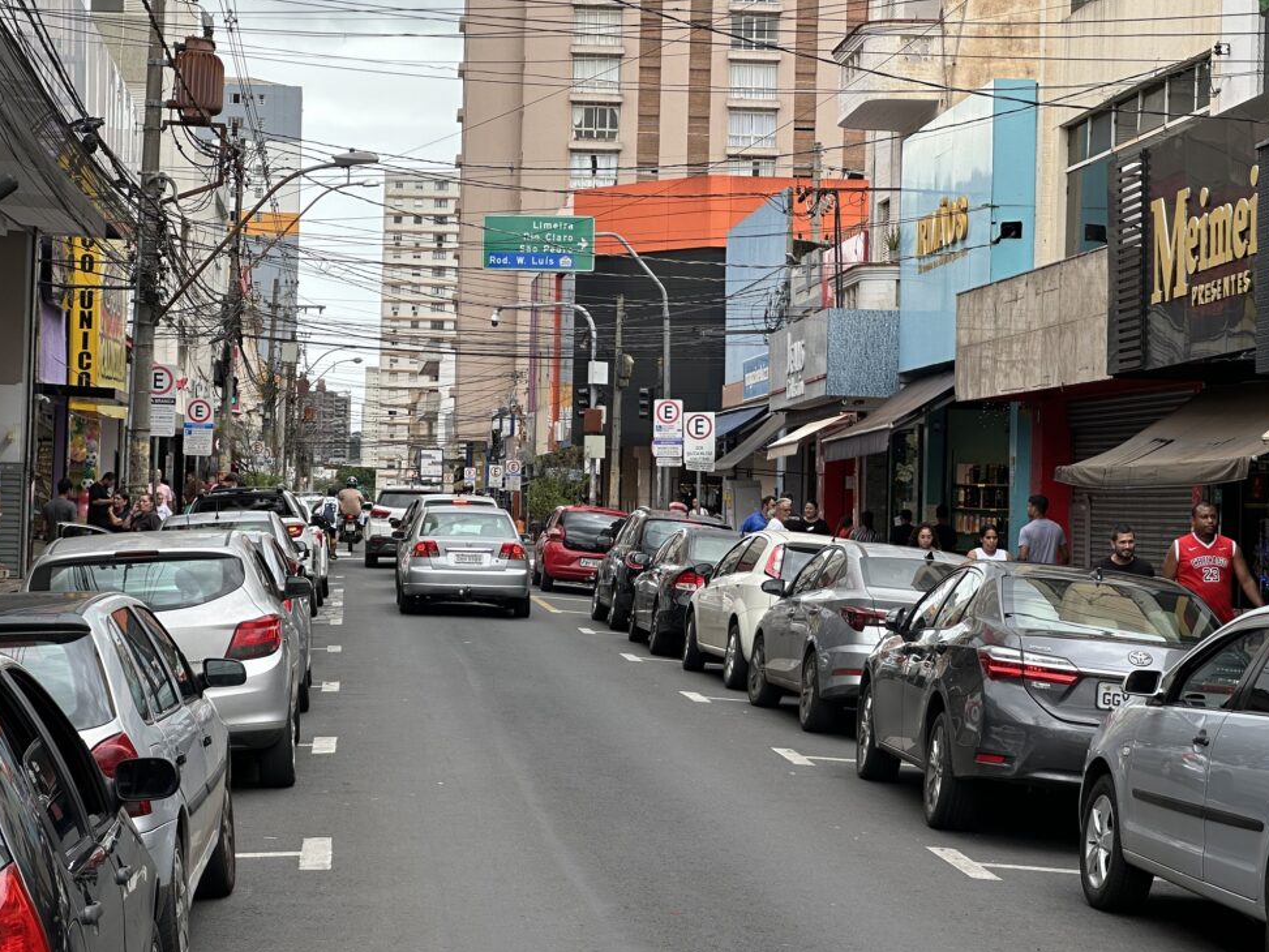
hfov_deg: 24.1
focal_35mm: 81
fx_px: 2970
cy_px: 456
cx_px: 618
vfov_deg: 18.2
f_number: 2.8
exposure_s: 1/105
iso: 32
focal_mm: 9
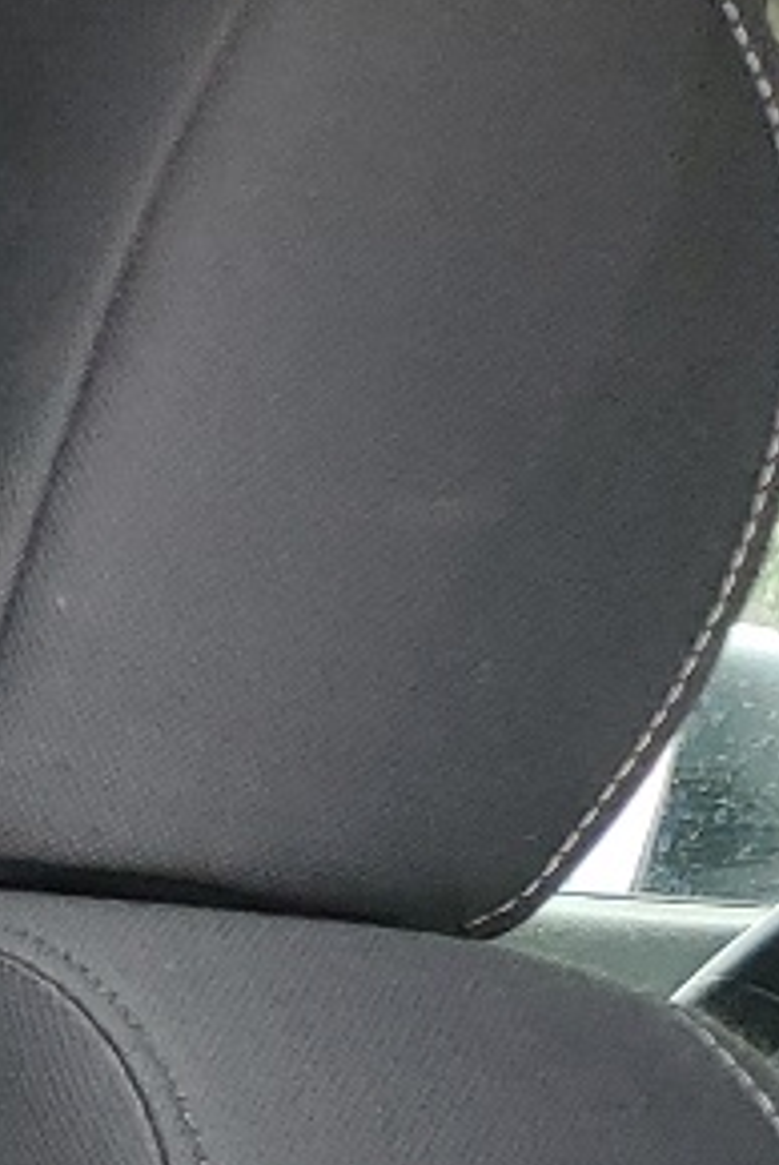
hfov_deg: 7.3
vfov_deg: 12.9
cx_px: -2136
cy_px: 1836
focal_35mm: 149
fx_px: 4824
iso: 50
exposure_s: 1/172
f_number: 1.5
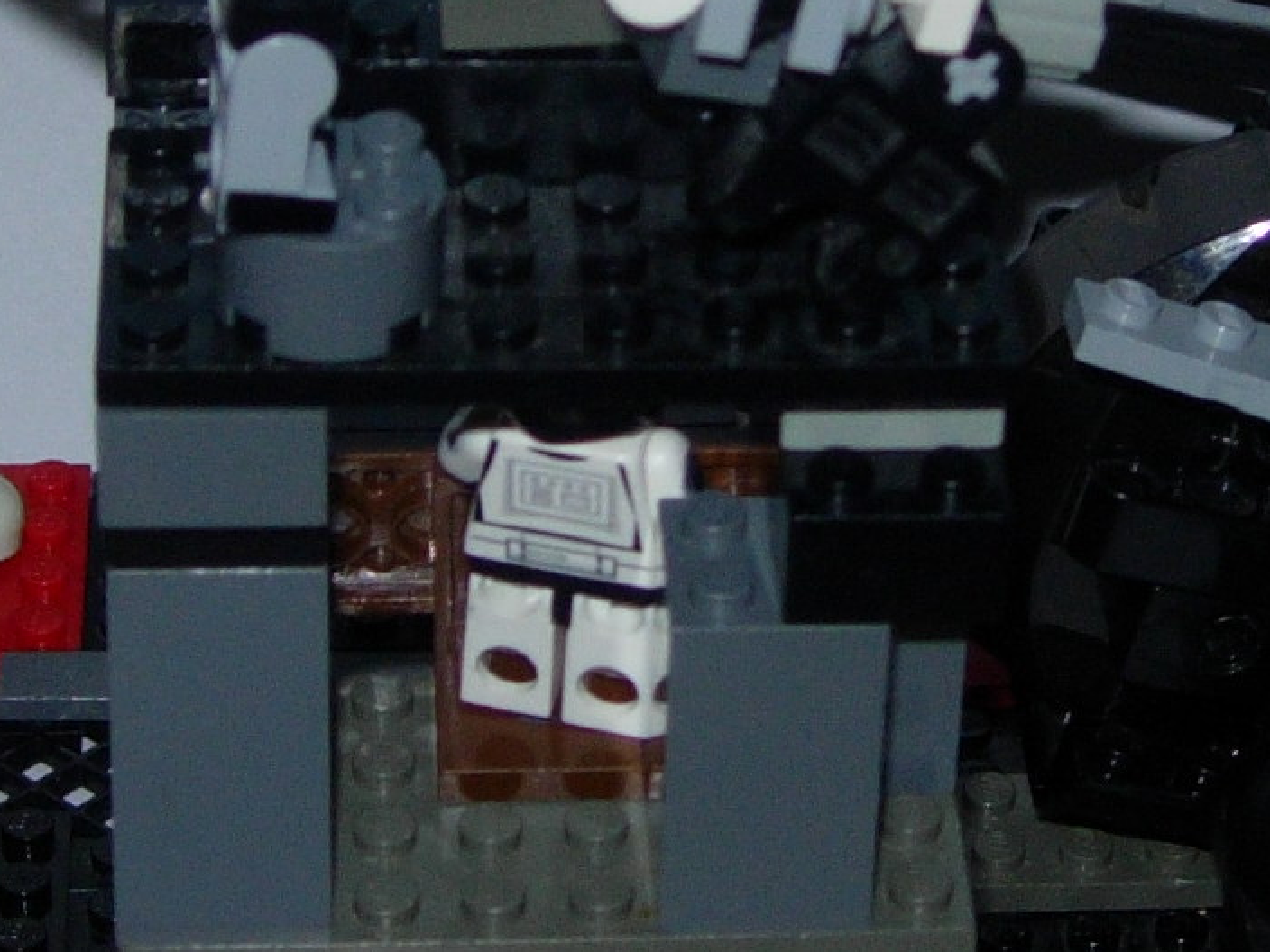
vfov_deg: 10.6
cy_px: 276
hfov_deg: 14.1
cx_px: 882
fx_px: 5136
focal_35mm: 140
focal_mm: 7.8
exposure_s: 1/64
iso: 79
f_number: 2.8
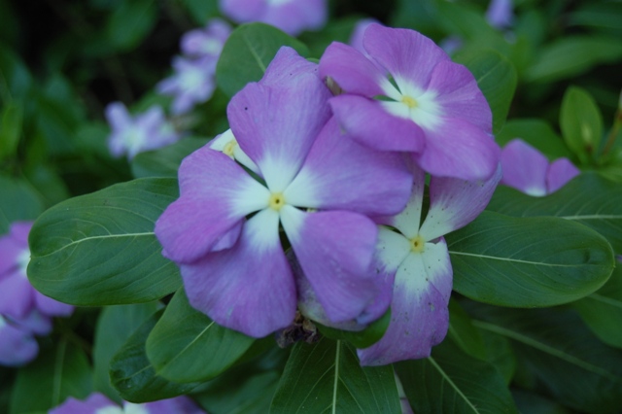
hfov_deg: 28.1
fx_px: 1243
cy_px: 207
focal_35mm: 72
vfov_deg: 18.9
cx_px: 311
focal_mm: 48
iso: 280
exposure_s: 1/125
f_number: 5.6
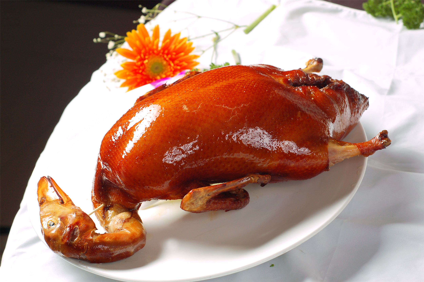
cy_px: 141
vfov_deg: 18.1
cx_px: 212
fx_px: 883
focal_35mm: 75
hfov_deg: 27.0
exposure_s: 1/250
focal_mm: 50
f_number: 5.6
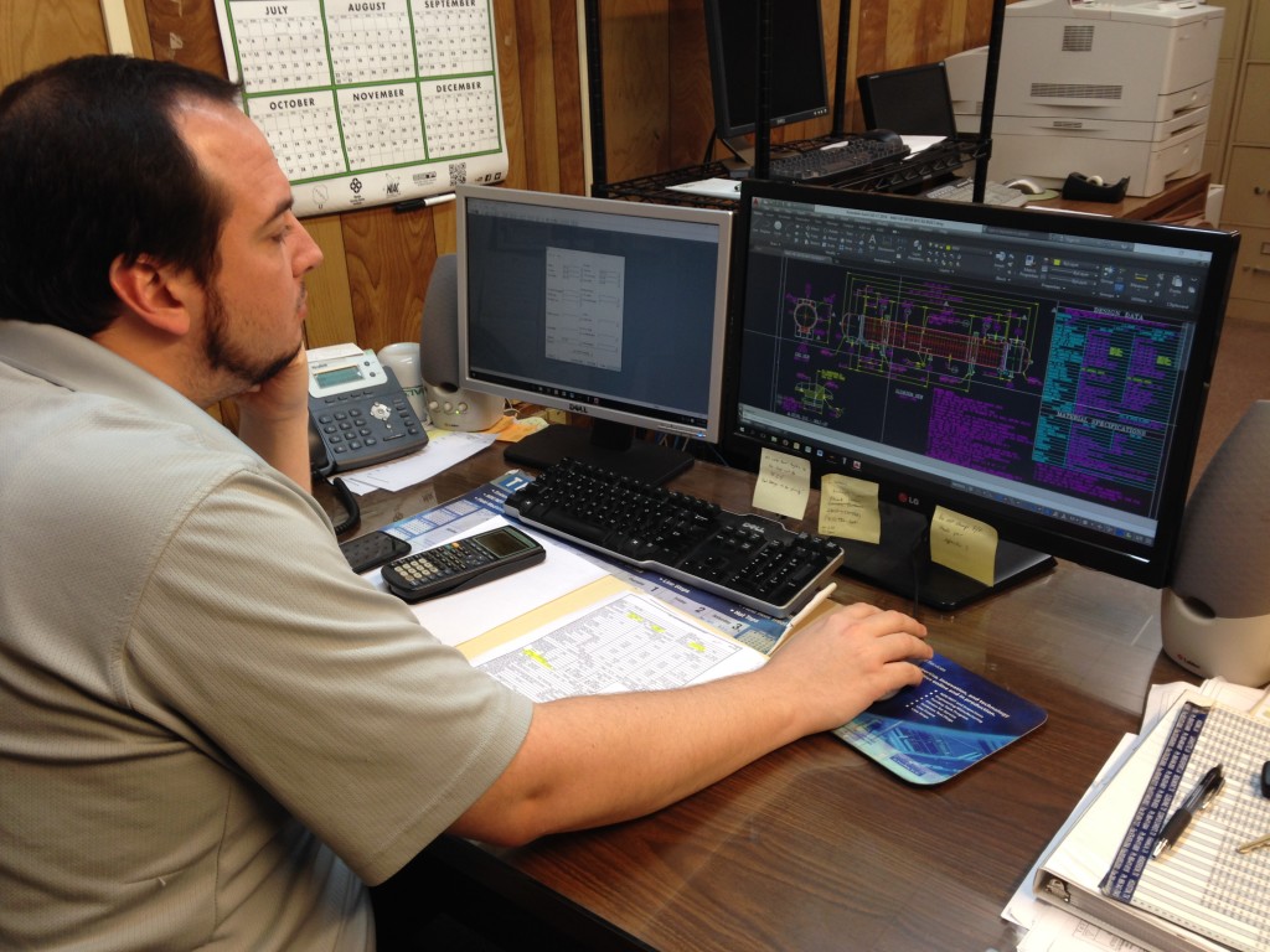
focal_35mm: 33
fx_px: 1211
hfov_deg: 55.4
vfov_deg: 42.9
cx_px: 635
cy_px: 476
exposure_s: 1/20
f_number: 2.4
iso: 50
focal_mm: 4.12
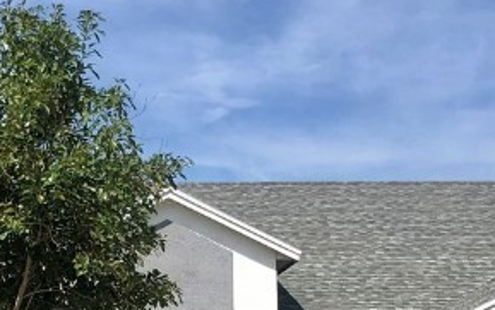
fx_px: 1417
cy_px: 377
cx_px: 60
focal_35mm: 105
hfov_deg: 19.5
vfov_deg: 12.2
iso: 25
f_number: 1.8
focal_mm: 3.99
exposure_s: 1/3472
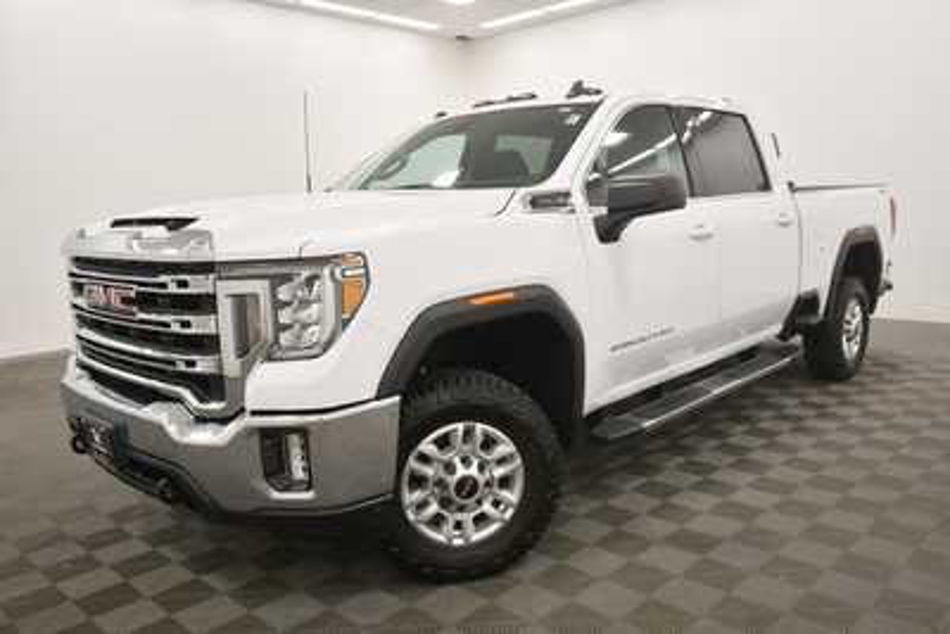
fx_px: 739
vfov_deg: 46.4
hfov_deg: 65.5
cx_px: 475
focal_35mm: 28
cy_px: 317
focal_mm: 19
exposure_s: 1/160
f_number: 5.6
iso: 800
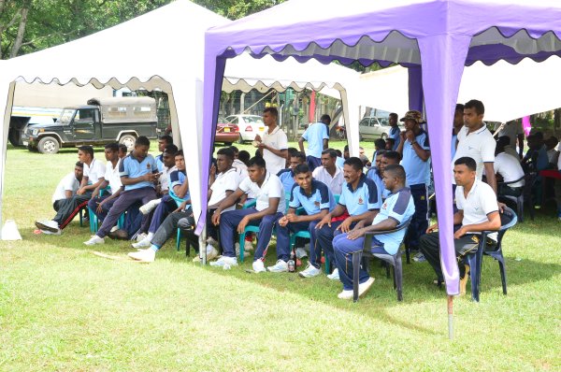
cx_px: 280
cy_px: 186
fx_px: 817
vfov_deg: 25.7
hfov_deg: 37.9
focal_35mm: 52
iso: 200
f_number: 7.1
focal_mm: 35
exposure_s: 1/125
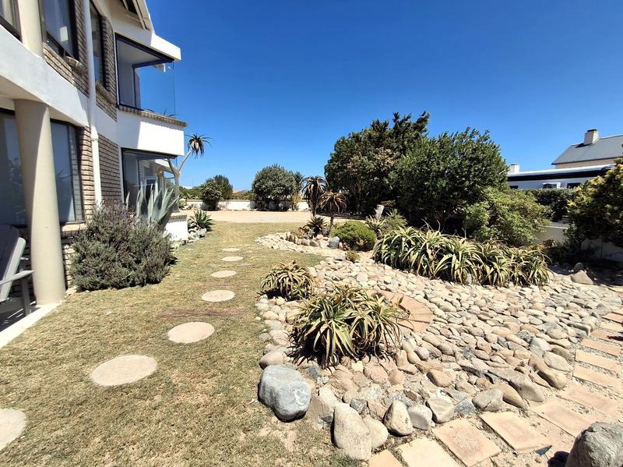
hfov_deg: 94.5
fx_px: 288
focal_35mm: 16
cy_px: 234
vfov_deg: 78.0
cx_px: 312
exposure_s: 1/2000
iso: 40
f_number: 2.2
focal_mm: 1.64
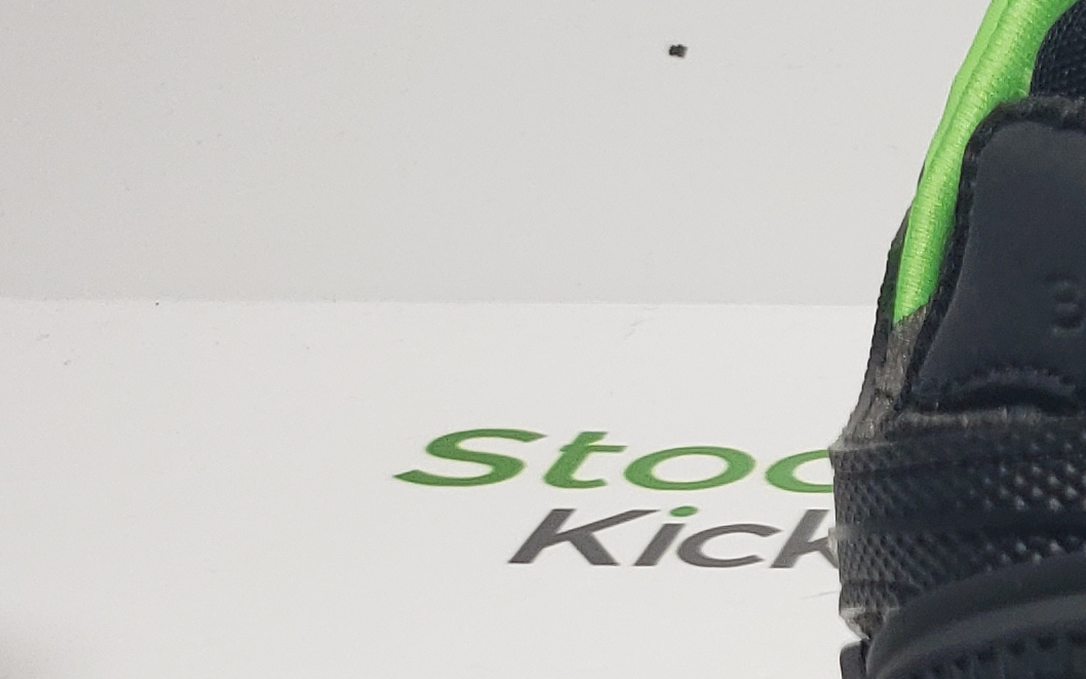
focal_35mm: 105
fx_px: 3107
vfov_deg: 12.3
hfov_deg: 16.9
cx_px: 1874
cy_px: 680
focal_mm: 4.3
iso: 50
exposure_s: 1/387
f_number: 1.5
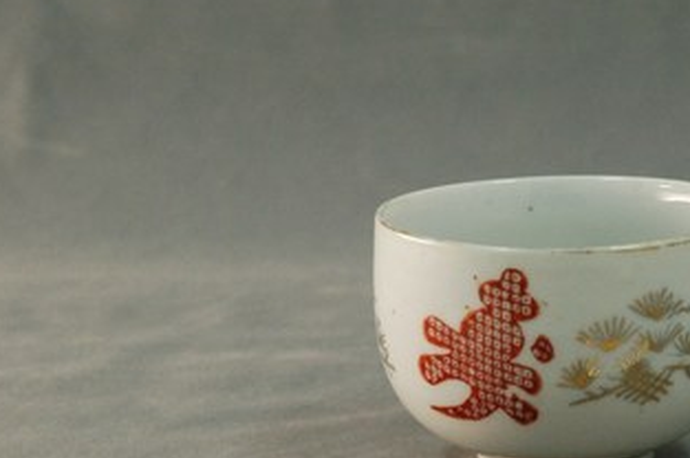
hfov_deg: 9.6
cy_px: 345
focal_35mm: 215
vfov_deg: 6.4
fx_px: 4116
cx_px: 551
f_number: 8
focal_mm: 70
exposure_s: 1/20
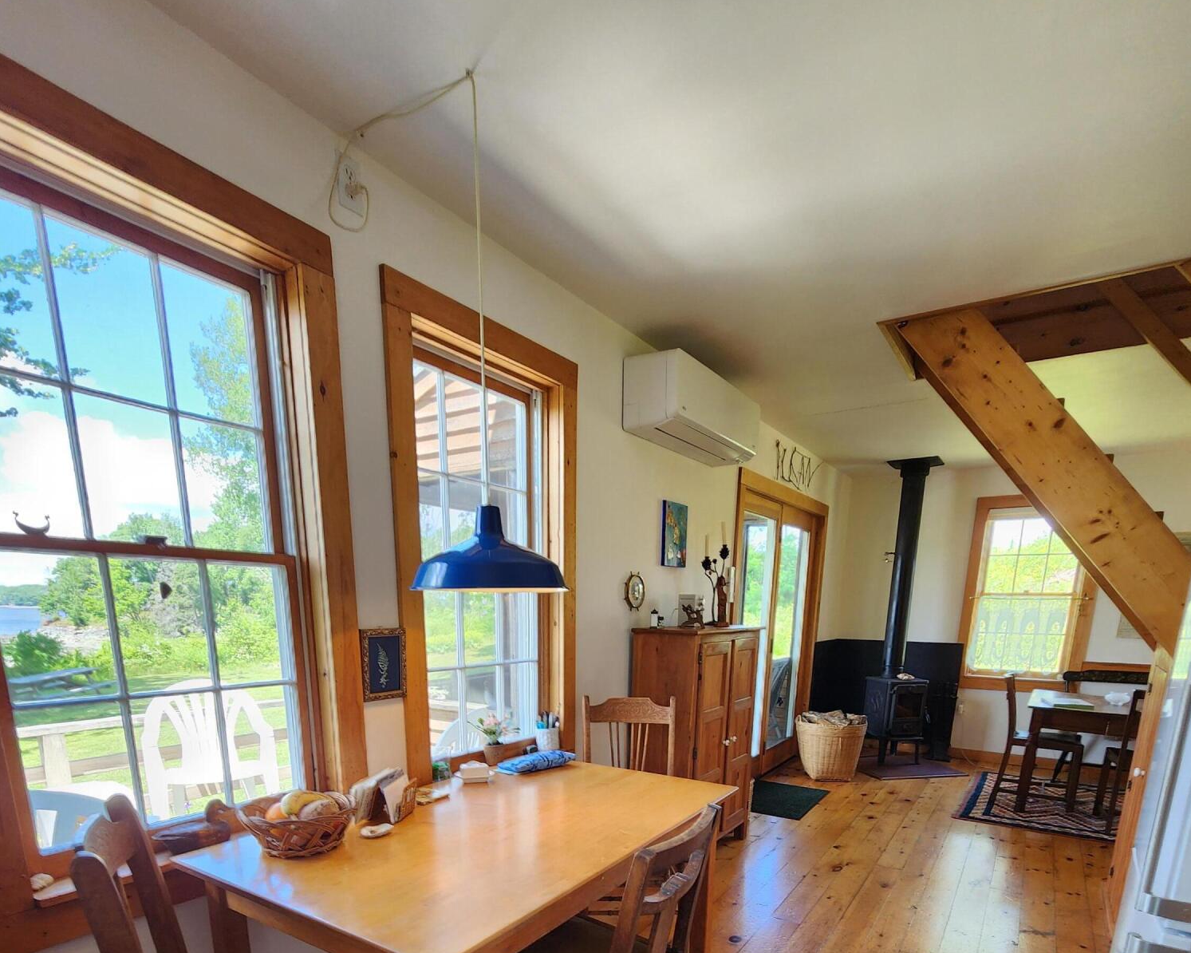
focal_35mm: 17
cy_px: 776
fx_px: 599
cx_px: 597
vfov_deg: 68.8
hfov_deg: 89.6
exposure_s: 1/60
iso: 100
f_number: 2.2
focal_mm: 2.2
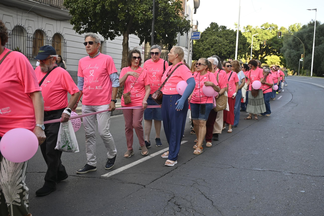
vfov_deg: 34.2
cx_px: 162
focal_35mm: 39
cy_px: 108
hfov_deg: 49.6
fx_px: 351
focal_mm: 26
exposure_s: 1/200
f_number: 5.6
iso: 250
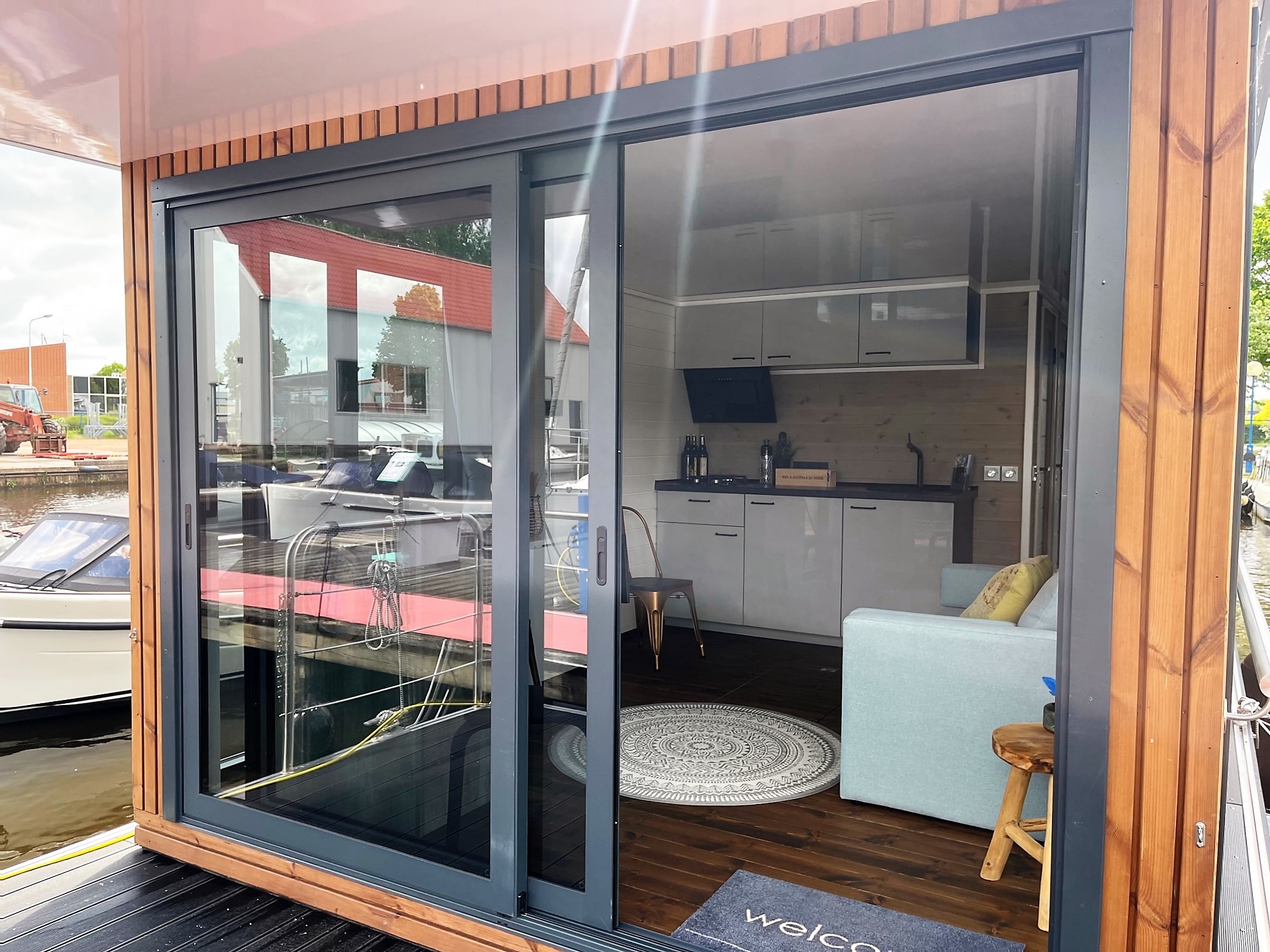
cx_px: 635
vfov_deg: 53.1
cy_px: 476
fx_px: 954
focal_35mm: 26
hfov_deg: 67.3
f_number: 1.6
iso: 50
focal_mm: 5.1
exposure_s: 1/433
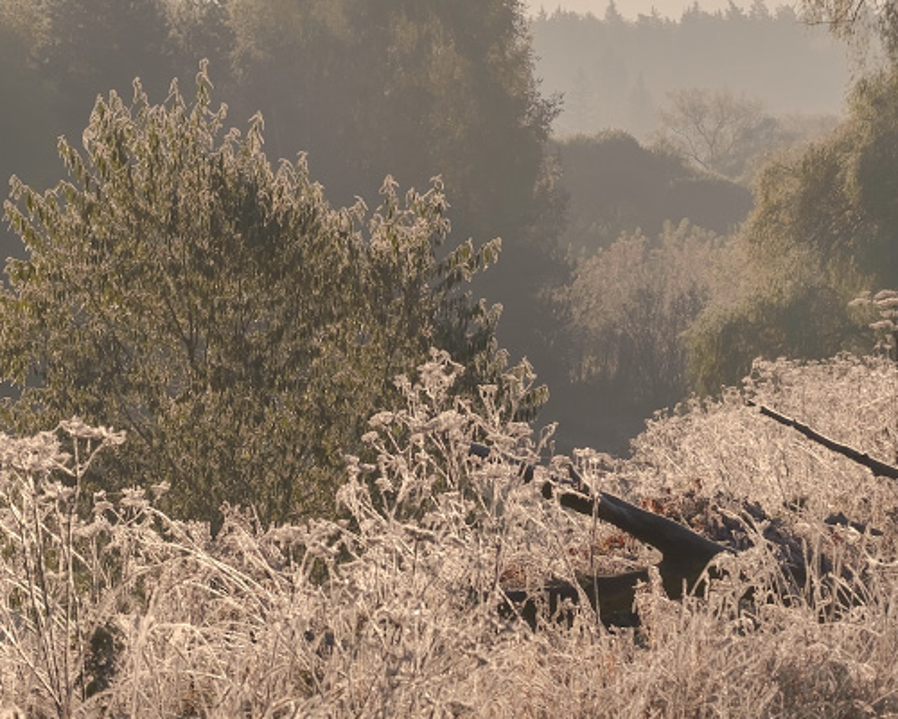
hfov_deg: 6.3
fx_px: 8106
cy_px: 161
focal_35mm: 305
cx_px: 742
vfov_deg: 5.1
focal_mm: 77.3
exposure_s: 1/600
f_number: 11
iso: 400
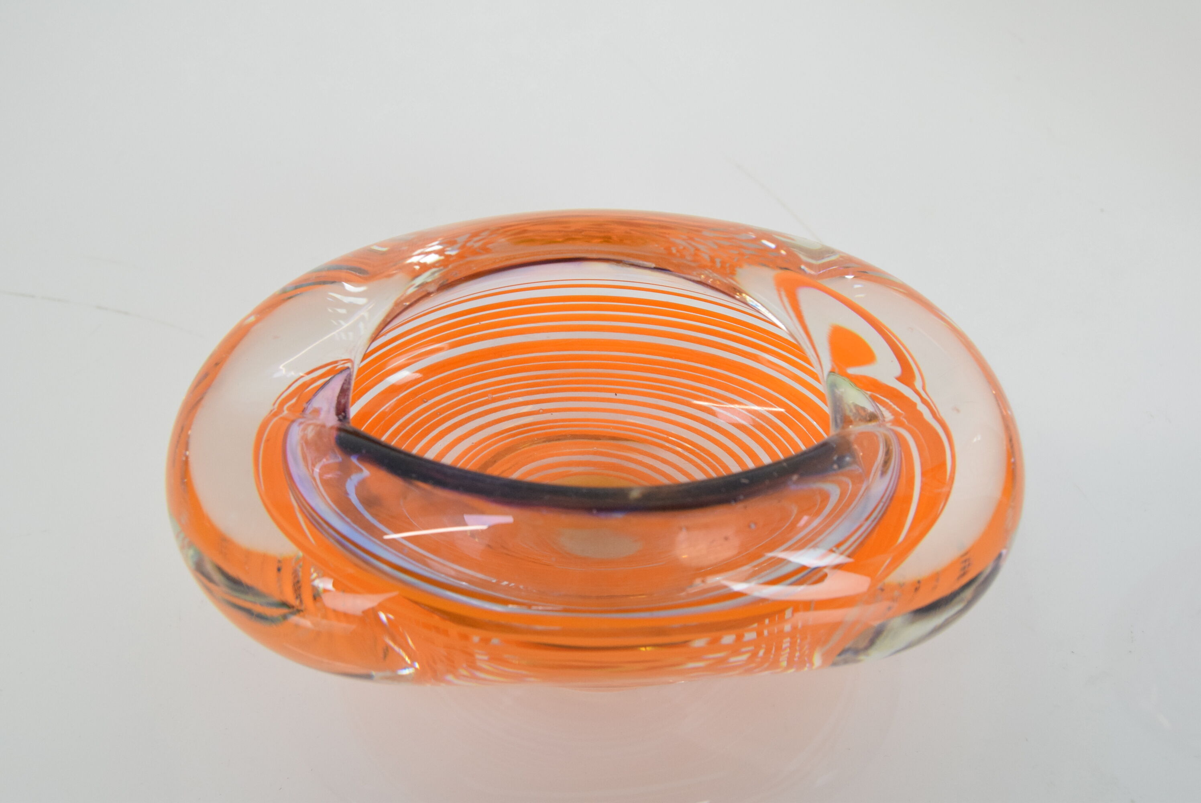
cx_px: 600
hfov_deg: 53.1
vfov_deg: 36.9
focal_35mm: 36
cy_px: 402
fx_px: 1202
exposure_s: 1/200
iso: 1600
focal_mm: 24
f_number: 7.1
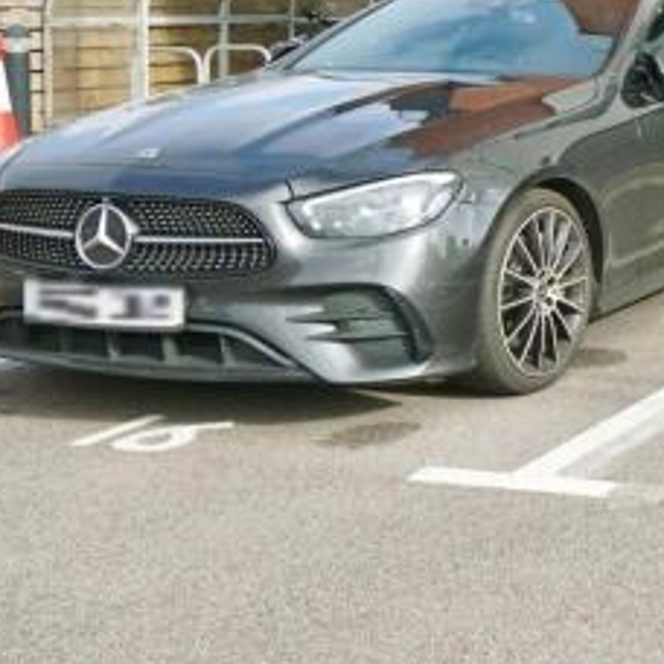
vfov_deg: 26.6
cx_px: 1054
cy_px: -4
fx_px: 1324
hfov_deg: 22.1
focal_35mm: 61
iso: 2000
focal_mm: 16
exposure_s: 1/2000
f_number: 7.1
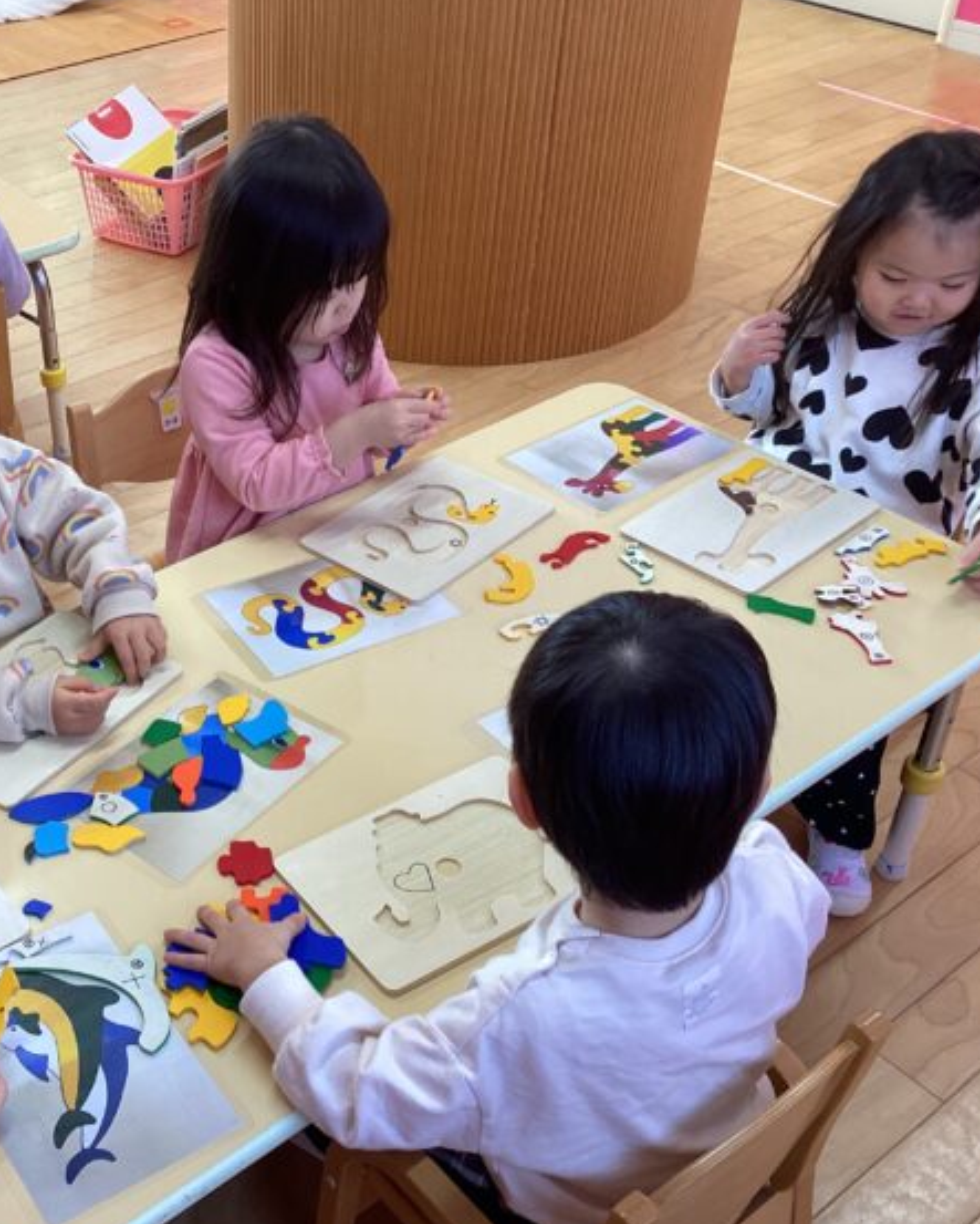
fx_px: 1521
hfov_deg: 34.6
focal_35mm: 42
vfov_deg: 43.8
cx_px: 199
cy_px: 618
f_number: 2.4
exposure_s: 1/50
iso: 80
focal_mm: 3.3
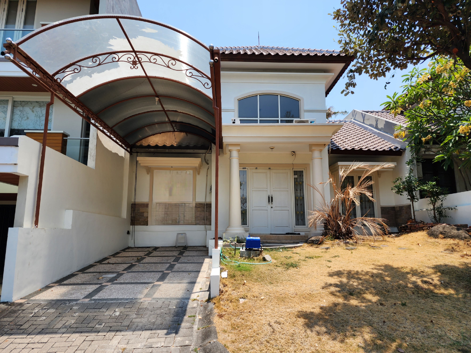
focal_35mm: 23
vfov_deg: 58.9
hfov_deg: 73.9
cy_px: 176
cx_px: 236
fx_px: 313
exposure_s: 1/833
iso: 12
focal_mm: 6.4
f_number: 1.8
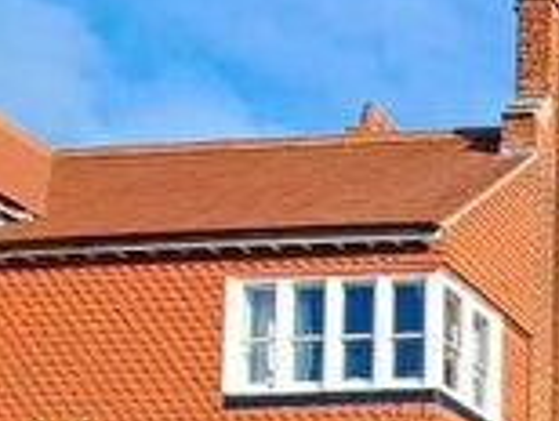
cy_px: 702
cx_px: 1031
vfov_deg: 19.9
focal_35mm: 59
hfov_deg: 20.9
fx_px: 954
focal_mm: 1.74
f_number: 2.2
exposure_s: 1/873
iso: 50
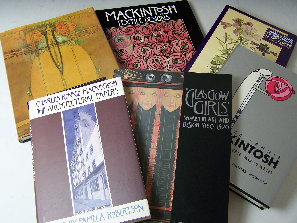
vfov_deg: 37.7
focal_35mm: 38
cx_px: 148
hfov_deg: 49.0
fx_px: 326
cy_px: 112
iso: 80
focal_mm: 6.3
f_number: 2.8
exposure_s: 1/45
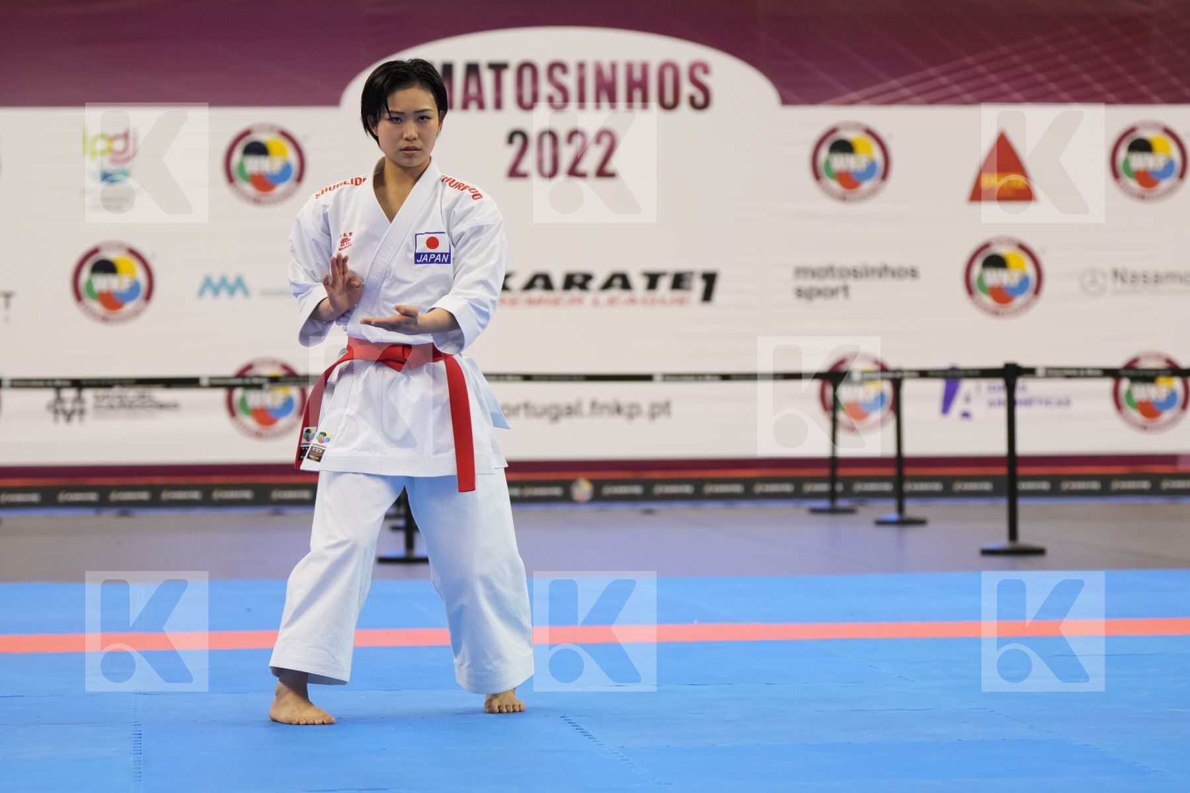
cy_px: 396
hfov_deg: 15.5
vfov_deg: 10.4
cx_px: 595
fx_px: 4363
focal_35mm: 132
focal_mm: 88
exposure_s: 1/500
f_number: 2.8
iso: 1600
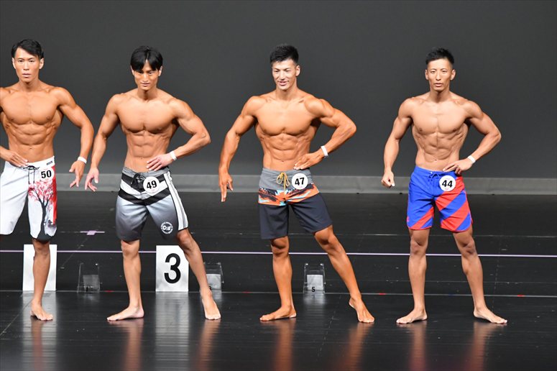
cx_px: 278
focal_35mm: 285
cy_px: 186
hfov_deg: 7.2
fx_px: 4407
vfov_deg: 4.8
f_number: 5.6
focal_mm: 190
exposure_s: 1/400
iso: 4000
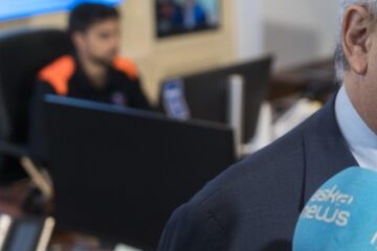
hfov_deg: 22.1
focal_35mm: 90
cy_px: 120
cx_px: 345
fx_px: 942
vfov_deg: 15.2
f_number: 3.2
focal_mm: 48
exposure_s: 1/500
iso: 4000
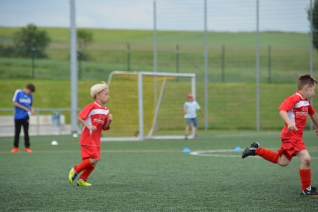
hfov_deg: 8.1
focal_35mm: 255
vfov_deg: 5.4
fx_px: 2251
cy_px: 106
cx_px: 159
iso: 400
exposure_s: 1/1250
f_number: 5.6
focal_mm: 170
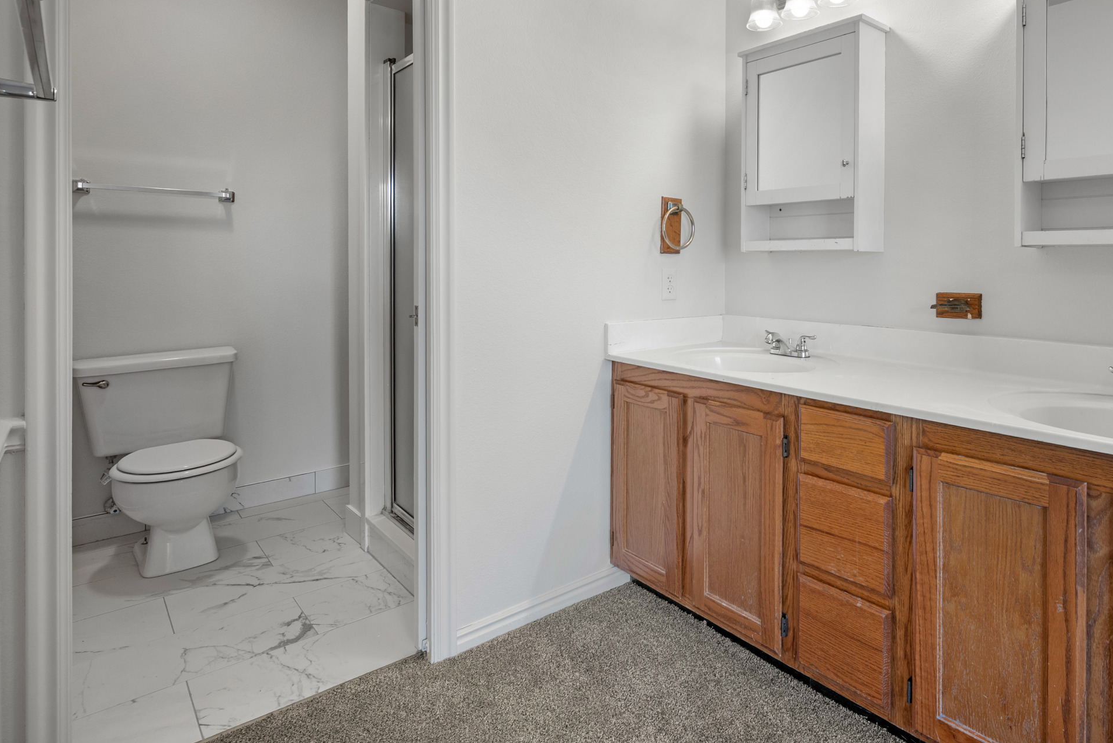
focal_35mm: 21
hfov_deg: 79.3
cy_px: 260
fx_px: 650
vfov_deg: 58.5
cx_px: 715
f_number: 8
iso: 500
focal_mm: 16
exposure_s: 1/2
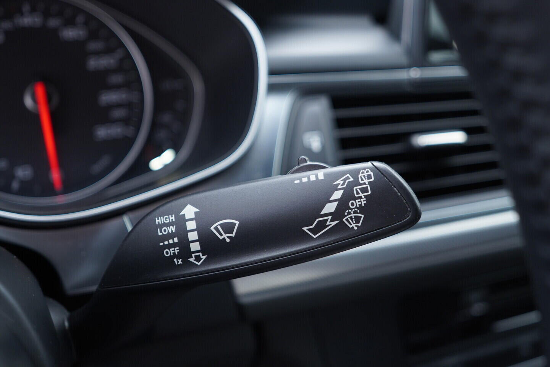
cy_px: 184
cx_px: 275
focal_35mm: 36
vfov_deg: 36.9
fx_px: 550
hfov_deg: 53.1
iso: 320
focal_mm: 24
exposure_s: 1/40
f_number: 2.8
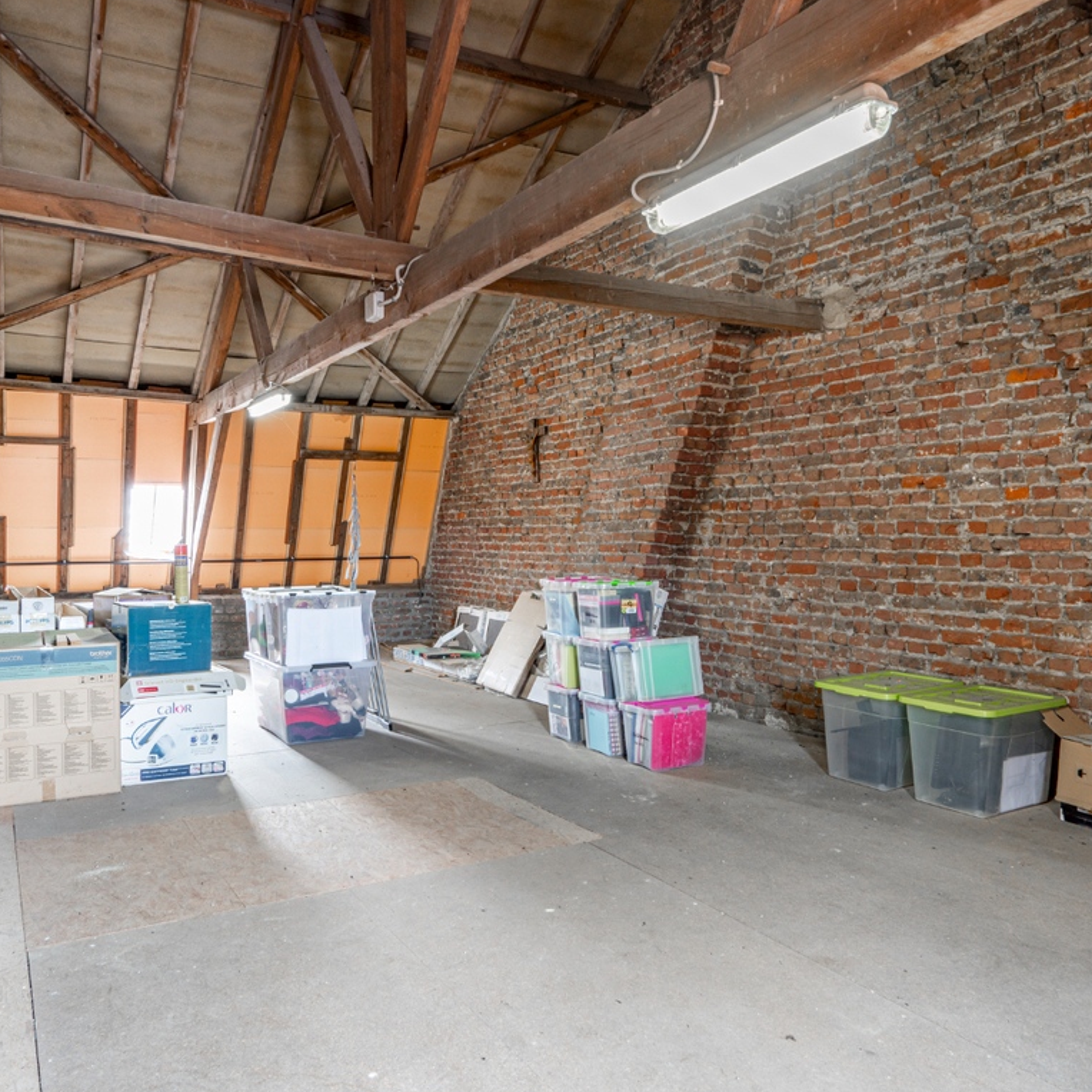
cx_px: 432
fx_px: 857
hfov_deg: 64.4
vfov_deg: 65.0
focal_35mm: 24
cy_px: 539
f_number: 11
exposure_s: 4
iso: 100
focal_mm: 16
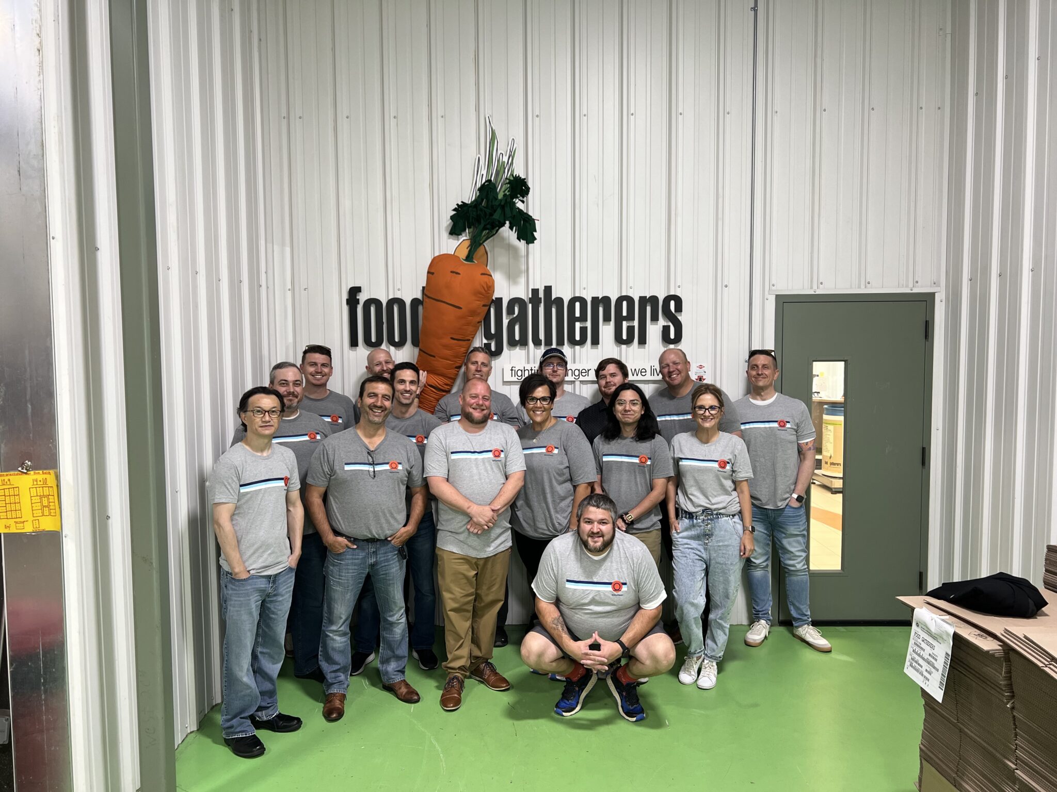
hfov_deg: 67.3
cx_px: 528
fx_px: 794
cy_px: 396
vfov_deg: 53.1
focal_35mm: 26
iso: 80
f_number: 1.5
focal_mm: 5.7
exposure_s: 1/60
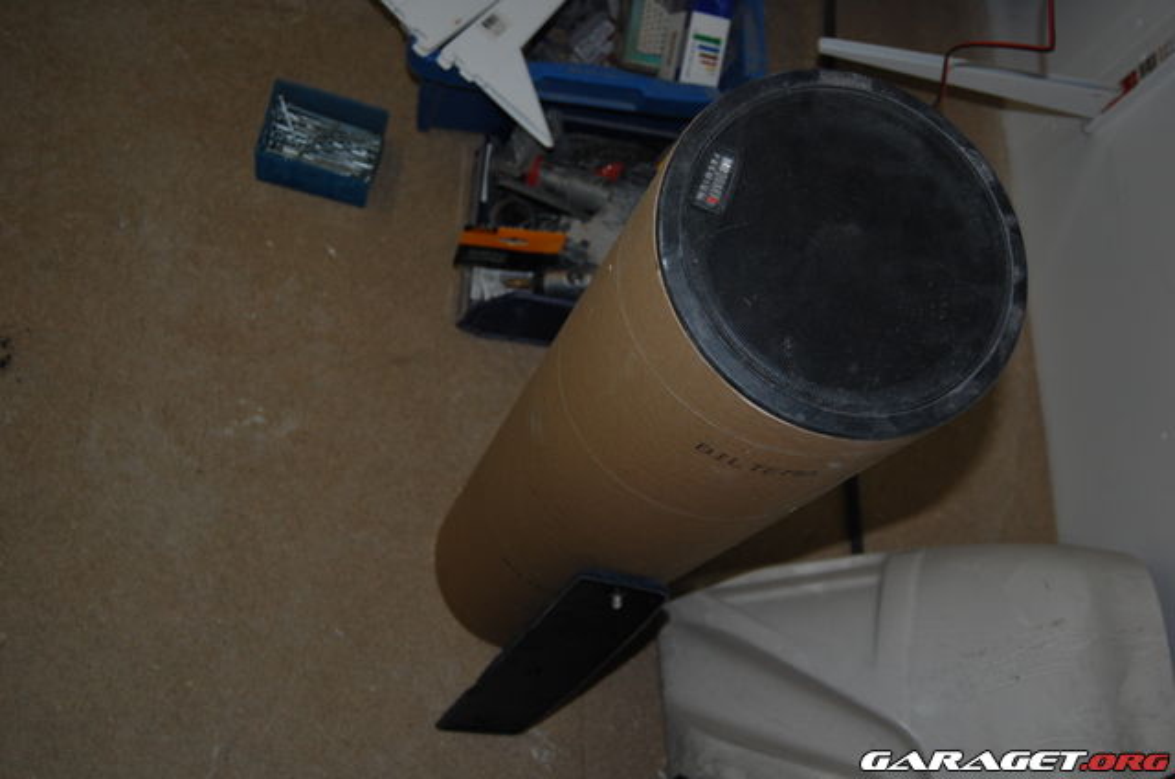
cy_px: 390
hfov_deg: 46.5
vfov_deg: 31.8
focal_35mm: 42
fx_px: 1368
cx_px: 588
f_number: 4.2
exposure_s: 1/60
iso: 400
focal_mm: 28
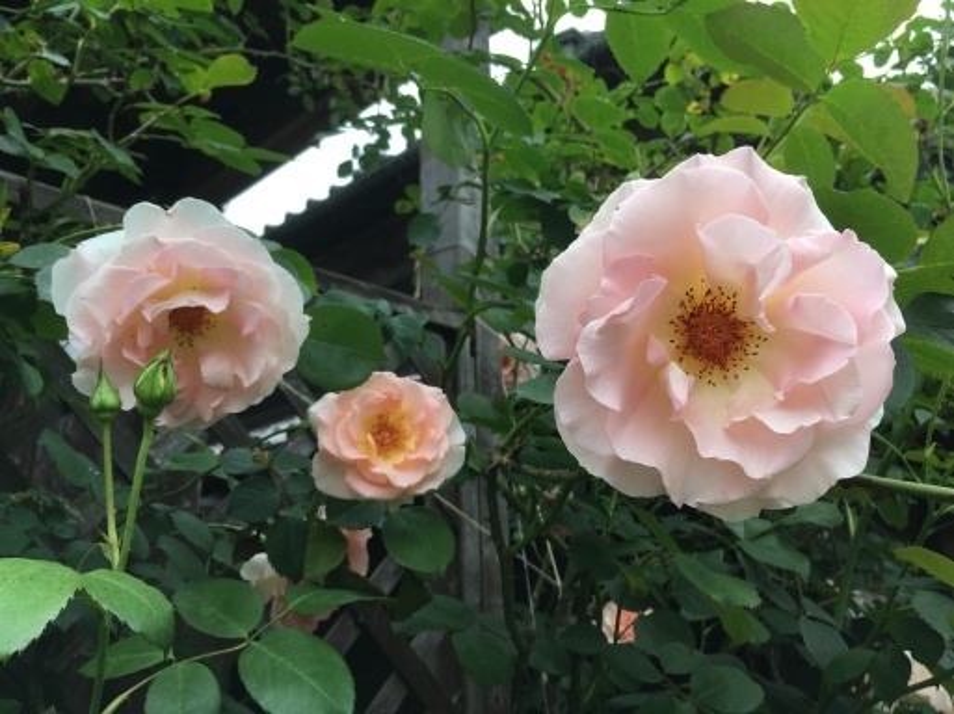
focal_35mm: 29
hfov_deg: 61.7
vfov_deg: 48.2
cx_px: 477
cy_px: 357
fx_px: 799
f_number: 2.2
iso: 25
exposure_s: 1/170
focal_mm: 4.15
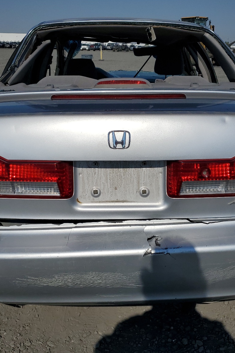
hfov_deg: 35.9
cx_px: 125
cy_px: 175
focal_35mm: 37
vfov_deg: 51.9
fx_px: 362
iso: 50
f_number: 1.5
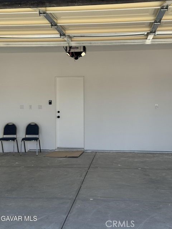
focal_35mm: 48
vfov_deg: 39.7
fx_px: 318
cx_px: 86
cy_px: 114
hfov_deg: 30.3
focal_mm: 6.76
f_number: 1.78
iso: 64
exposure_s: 1/1215
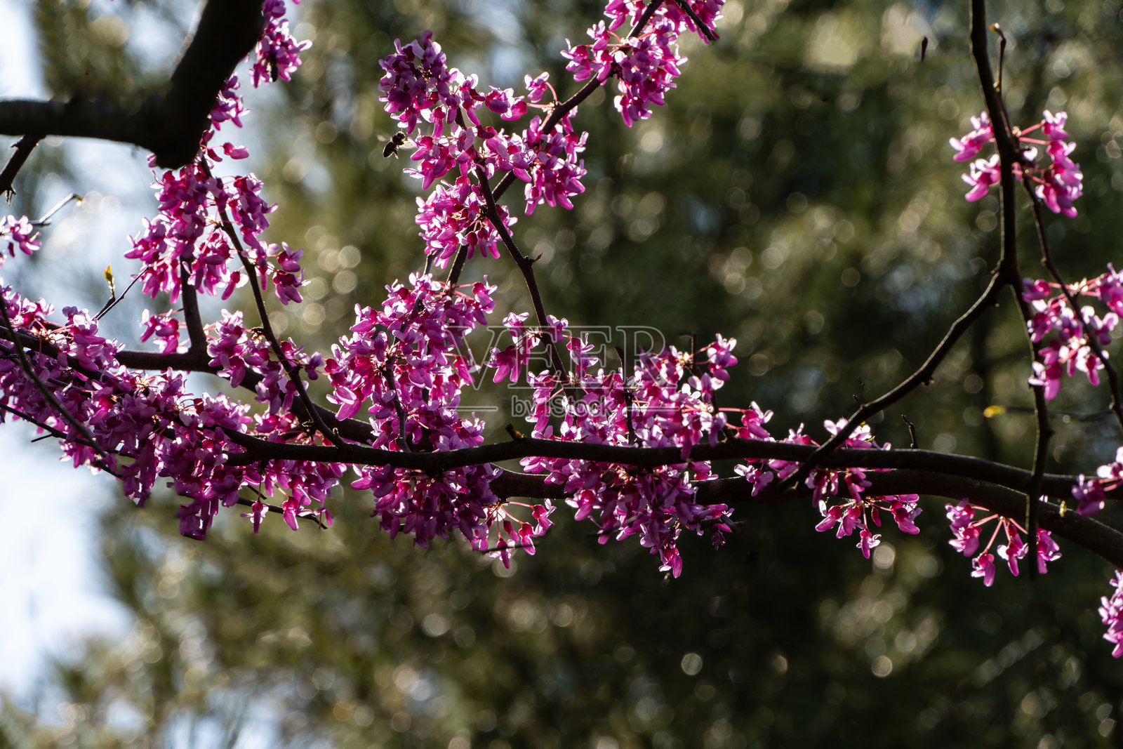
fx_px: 5194
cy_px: 374
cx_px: 562
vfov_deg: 8.2
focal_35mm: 166
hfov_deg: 12.3
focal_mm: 111
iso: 100
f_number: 7.1
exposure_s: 1/200
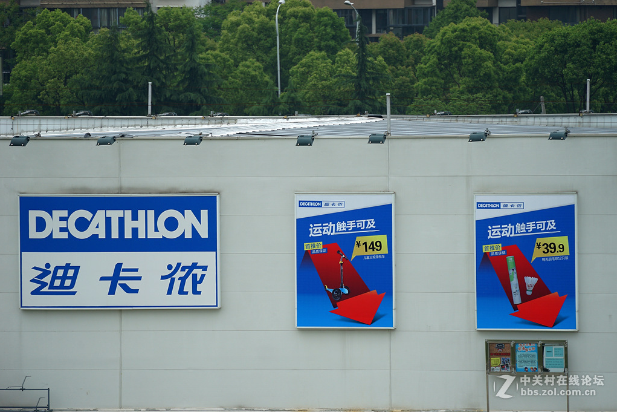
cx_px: 309
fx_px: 5159
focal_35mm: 301
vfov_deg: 4.6
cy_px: 206
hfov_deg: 6.8
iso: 200
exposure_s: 1/640
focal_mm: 300
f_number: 5.6
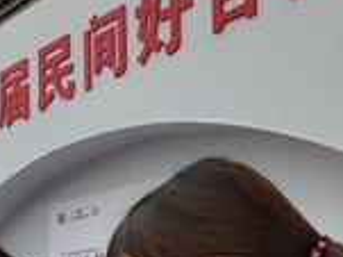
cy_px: 370
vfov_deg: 14.5
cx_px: -216
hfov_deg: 17.7
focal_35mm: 96
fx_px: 950
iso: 50
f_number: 1.8
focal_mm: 4.27
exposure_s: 1/1104
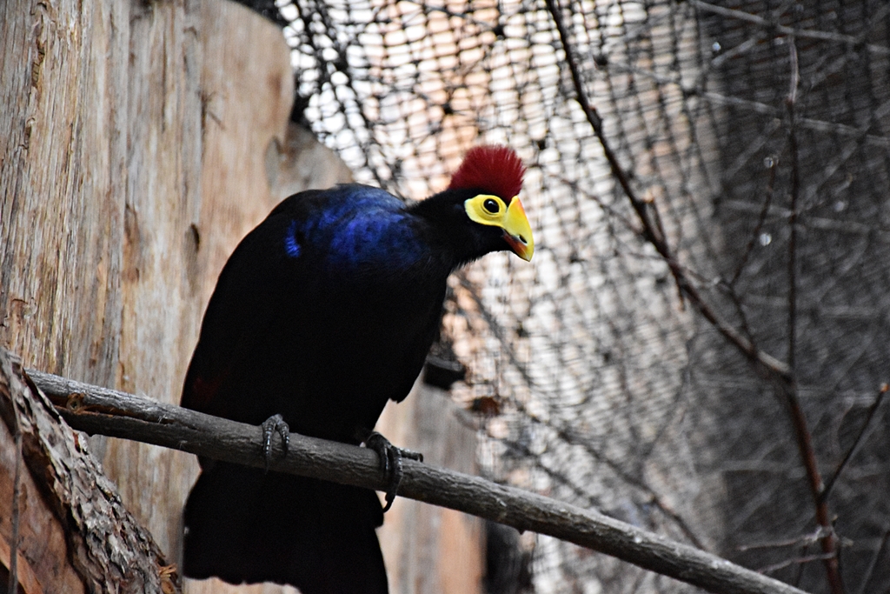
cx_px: 445
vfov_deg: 7.9
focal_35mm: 174
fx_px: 4302
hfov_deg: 11.8
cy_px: 297
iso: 9000
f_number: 5.6
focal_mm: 116
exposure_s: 1/125
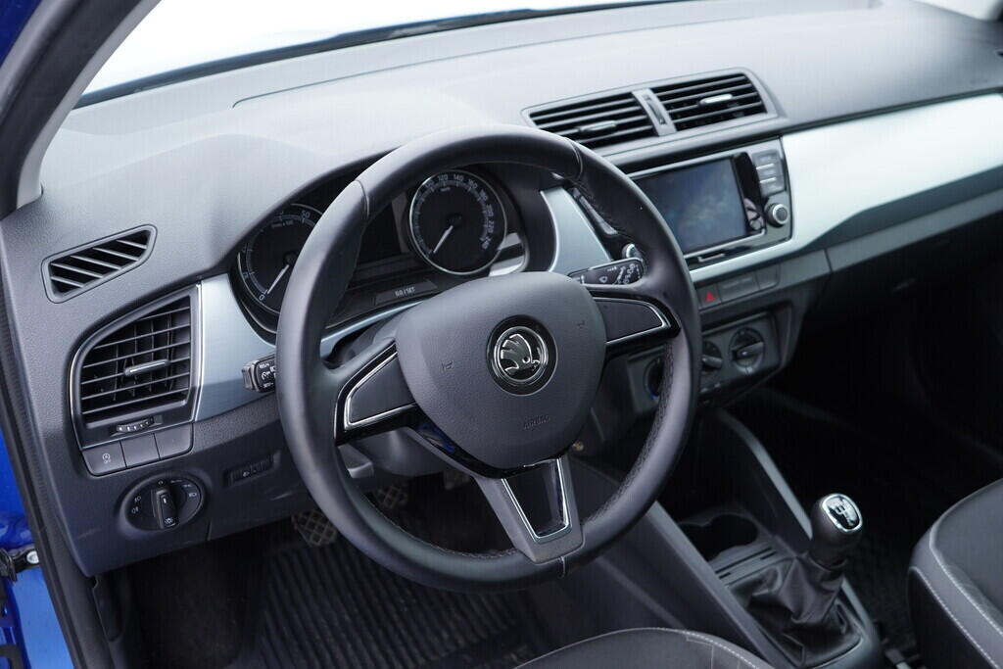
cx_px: 502
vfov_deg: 36.9
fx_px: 1003
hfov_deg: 53.1
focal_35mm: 36
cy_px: 334
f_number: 2.8
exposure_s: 1/40
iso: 200
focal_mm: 24
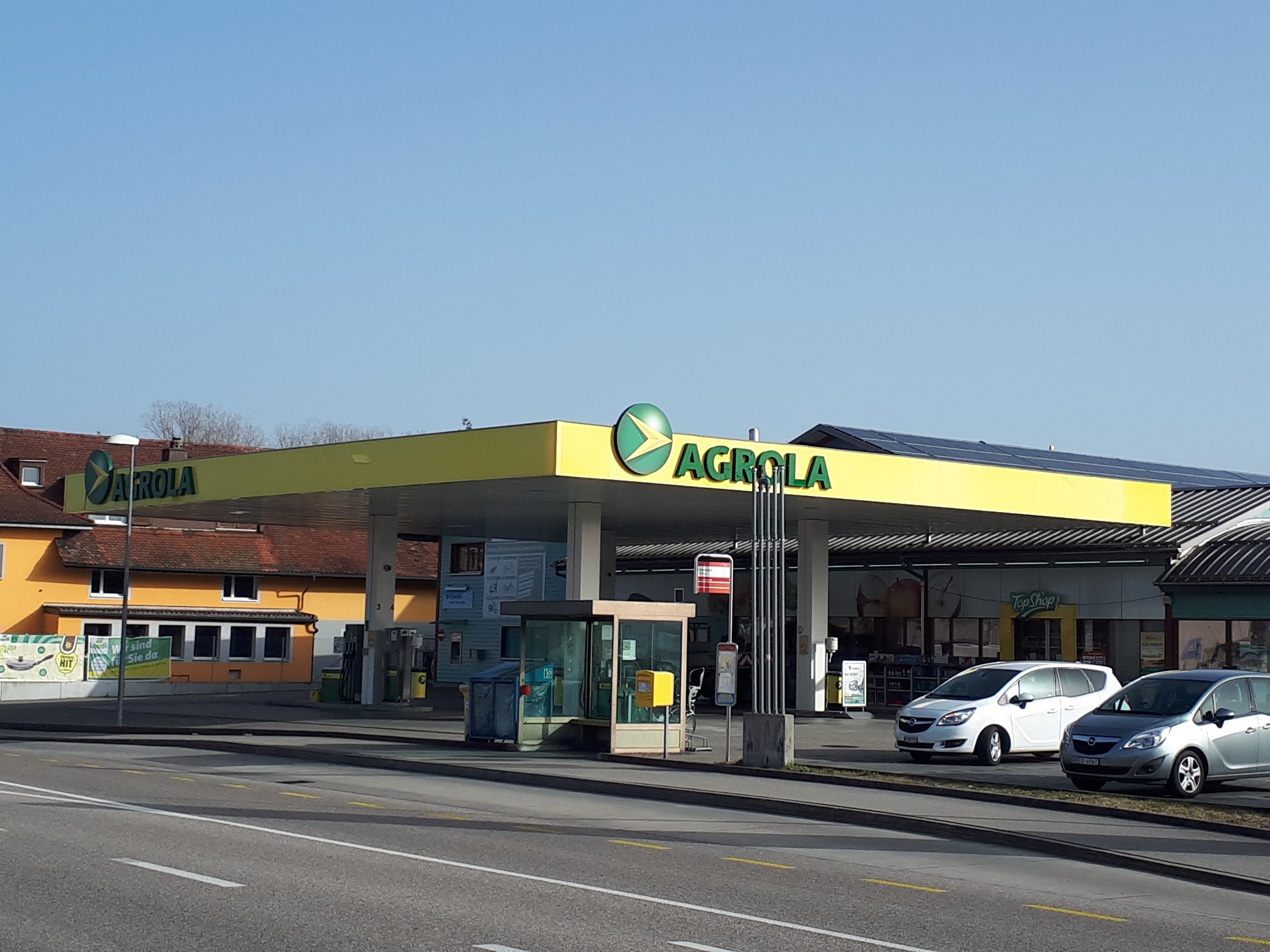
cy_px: 476
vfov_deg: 51.4
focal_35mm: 27
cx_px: 635
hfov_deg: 65.3
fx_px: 991
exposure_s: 1/1443
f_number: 1.9
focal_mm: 3.6
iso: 40
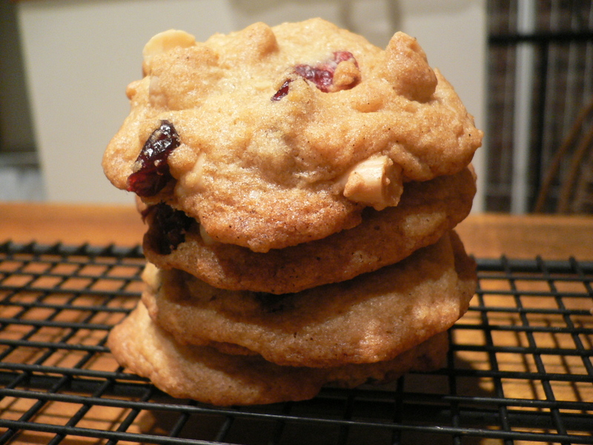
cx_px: 296
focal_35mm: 35
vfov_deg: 40.7
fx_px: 600
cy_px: 222
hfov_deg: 52.6
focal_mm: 5.8
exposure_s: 1/8
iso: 200
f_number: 2.8
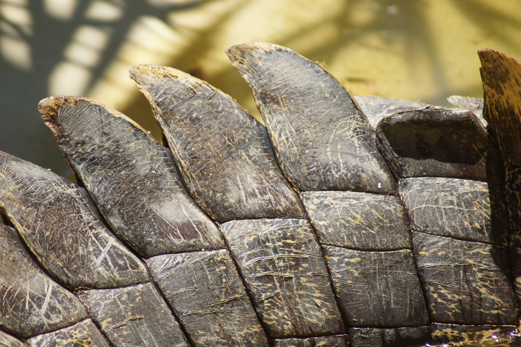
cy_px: 174
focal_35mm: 450
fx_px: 6509
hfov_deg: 4.6
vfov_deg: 3.1
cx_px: 260
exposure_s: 1/500
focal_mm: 300
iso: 200
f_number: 6.3
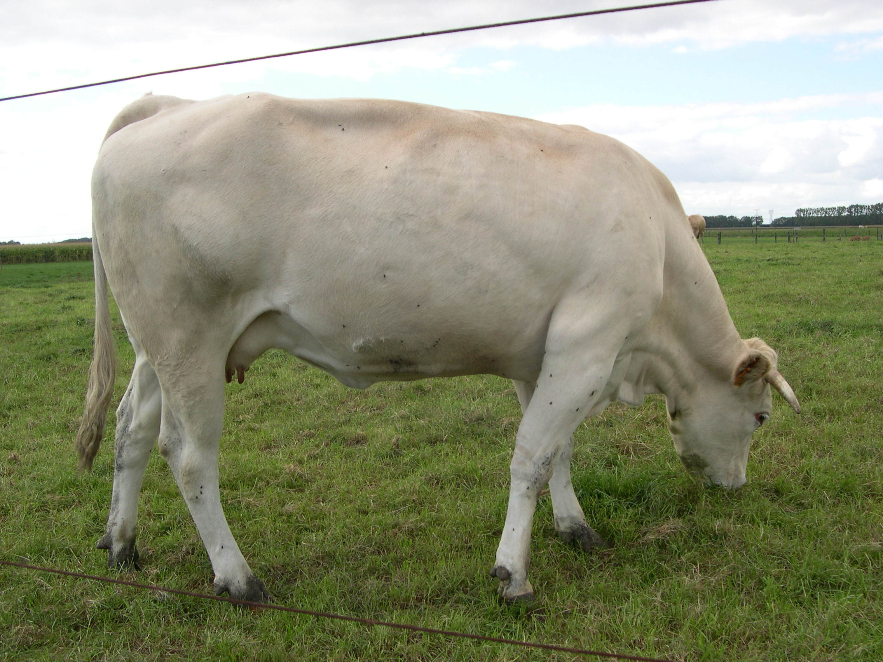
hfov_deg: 49.0
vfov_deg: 37.7
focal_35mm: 38
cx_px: 442
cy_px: 331
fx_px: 969
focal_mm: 8
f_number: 7.6
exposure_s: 1/81.6
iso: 100
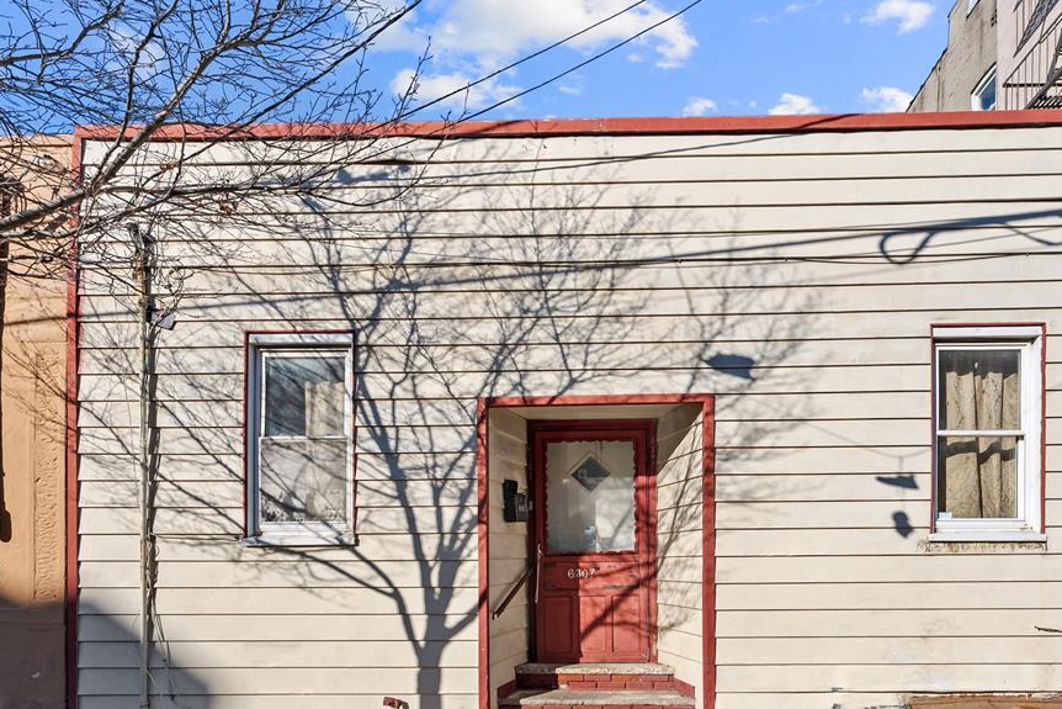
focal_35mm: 19
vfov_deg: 64.3
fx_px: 561
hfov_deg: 86.4
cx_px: 600
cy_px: 406
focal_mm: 16
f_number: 8
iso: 100
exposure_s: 1/125
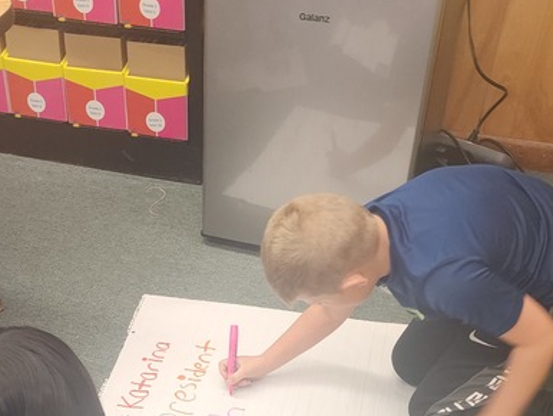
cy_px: 514
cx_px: 165
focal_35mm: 61
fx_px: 975
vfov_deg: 22.0
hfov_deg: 31.3
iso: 125
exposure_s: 1/60
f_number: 1.8
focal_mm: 6.4
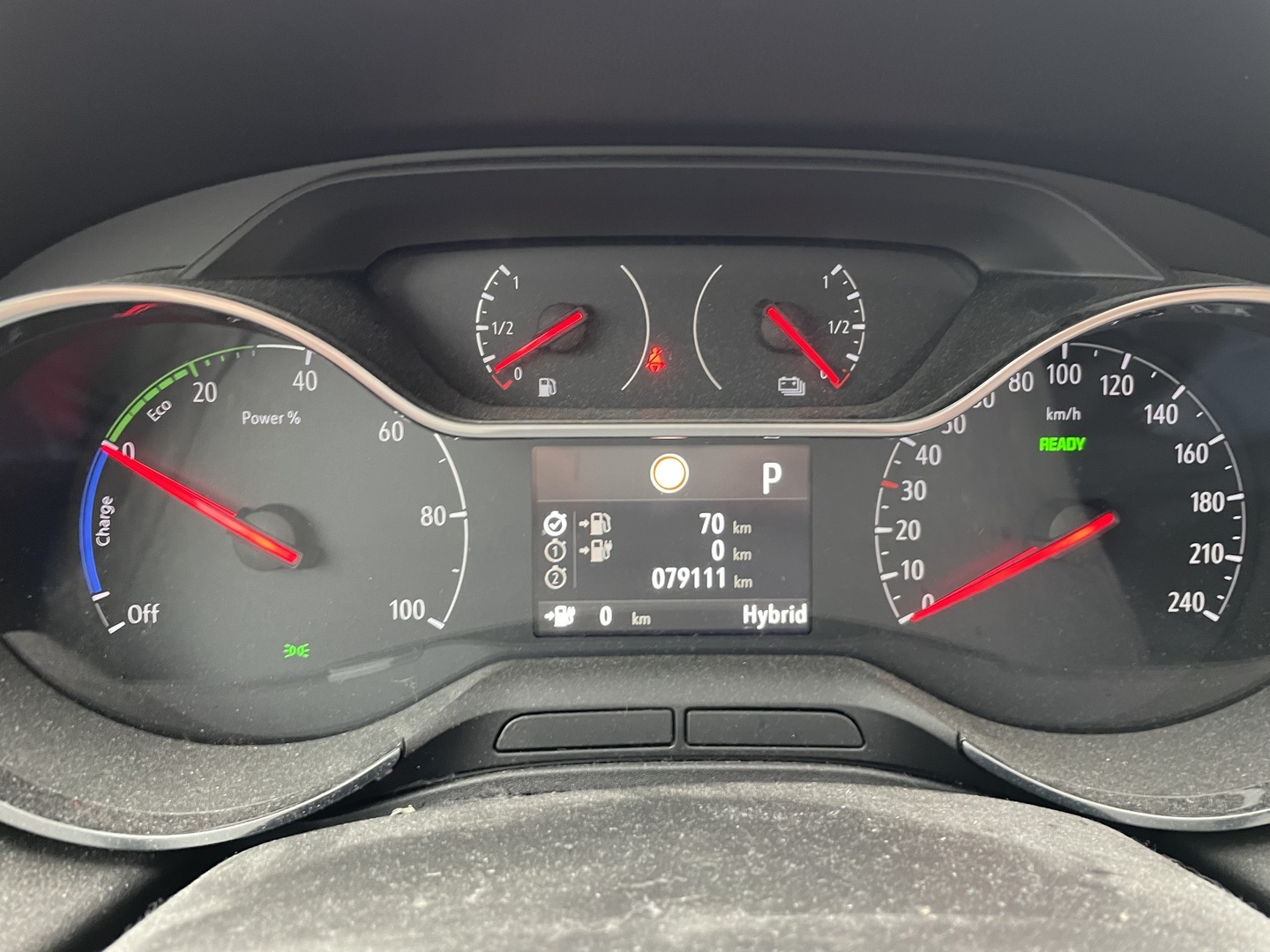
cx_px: 635
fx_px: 954
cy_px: 476
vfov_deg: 53.1
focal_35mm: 26
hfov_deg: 67.3
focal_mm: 4.2
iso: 200
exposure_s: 1/60
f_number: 1.6
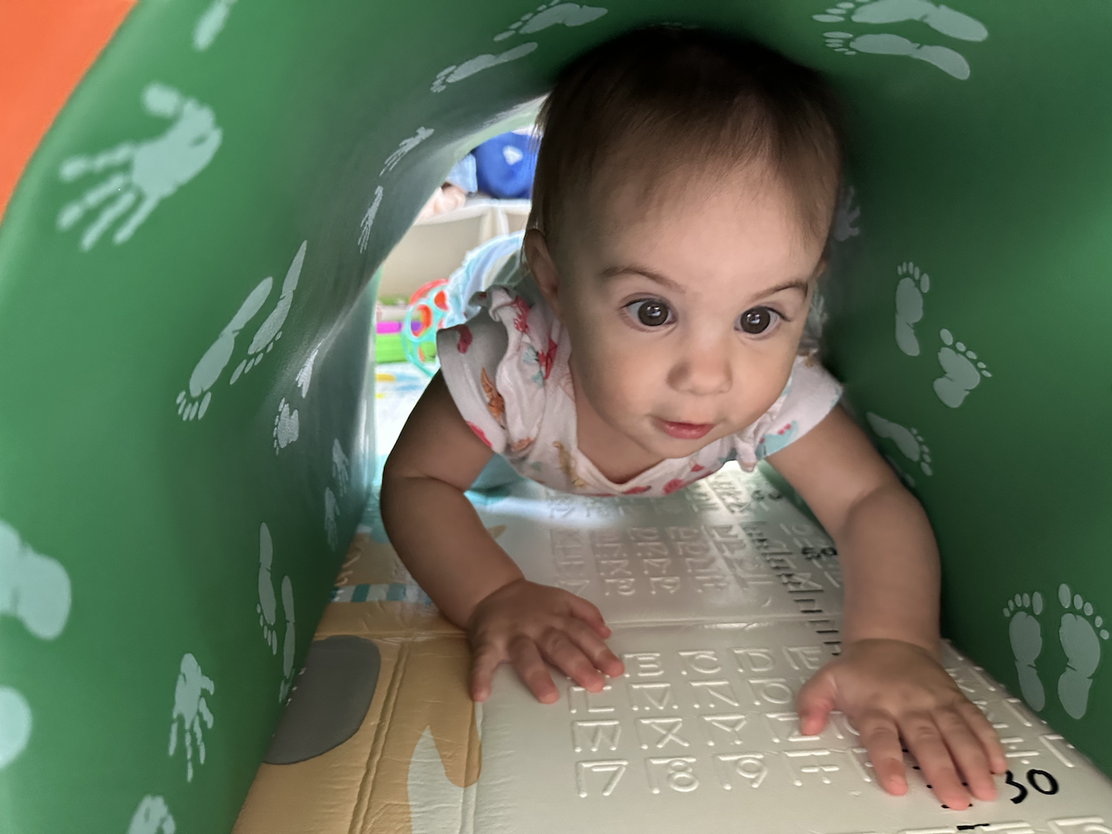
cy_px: 417
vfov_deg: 56.8
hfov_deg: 71.6
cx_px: 556
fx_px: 771
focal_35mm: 24
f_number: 1.78
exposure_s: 1/60
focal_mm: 6.86
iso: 800
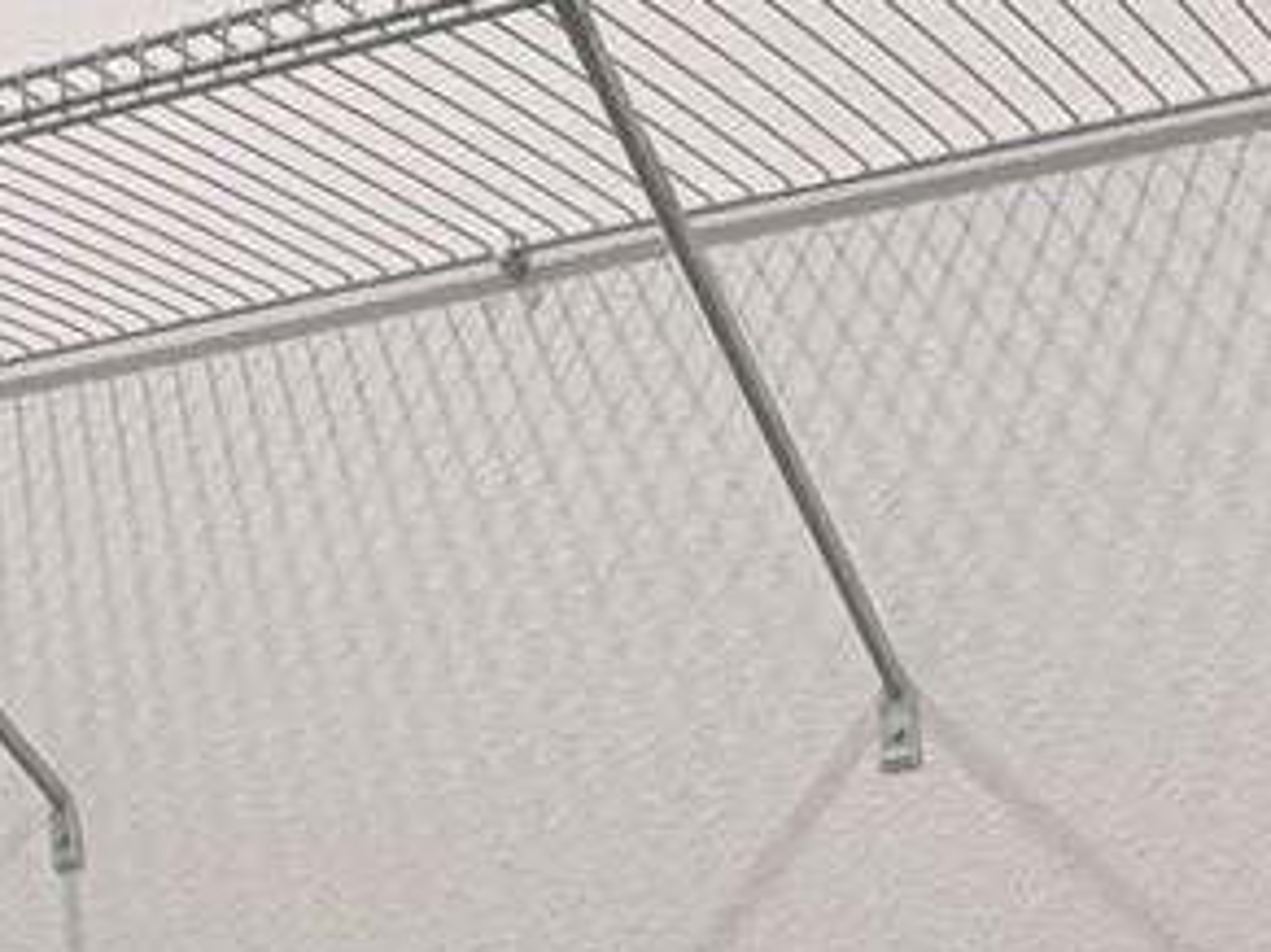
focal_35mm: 77
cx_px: 1284
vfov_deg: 16.7
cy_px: 1568
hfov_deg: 24.2
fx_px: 2826
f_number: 2.2
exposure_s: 1/120
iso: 125
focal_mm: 2.22
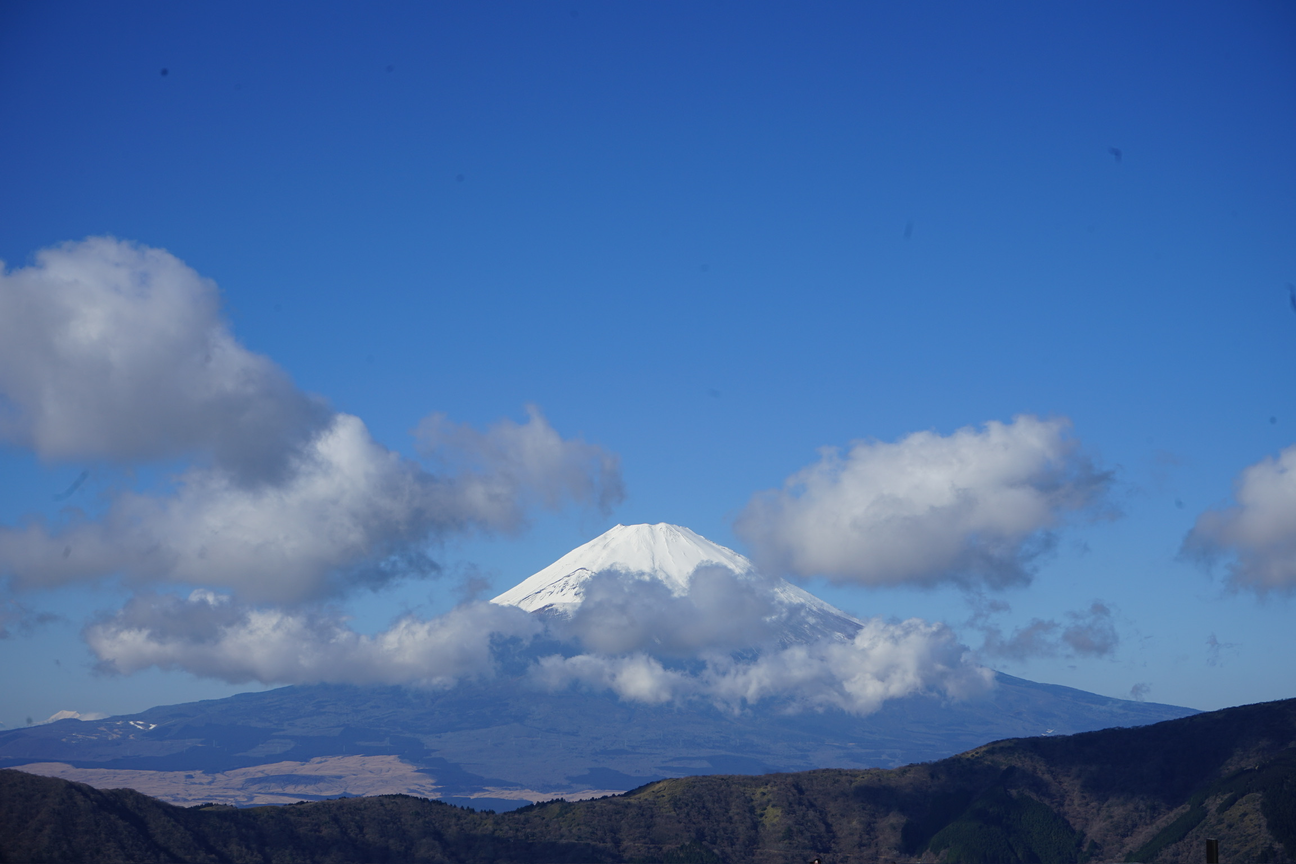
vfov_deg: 19.5
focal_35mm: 70
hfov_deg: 28.8
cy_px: 432
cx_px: 648
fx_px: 2520
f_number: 14
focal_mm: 70
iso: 100
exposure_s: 1/200
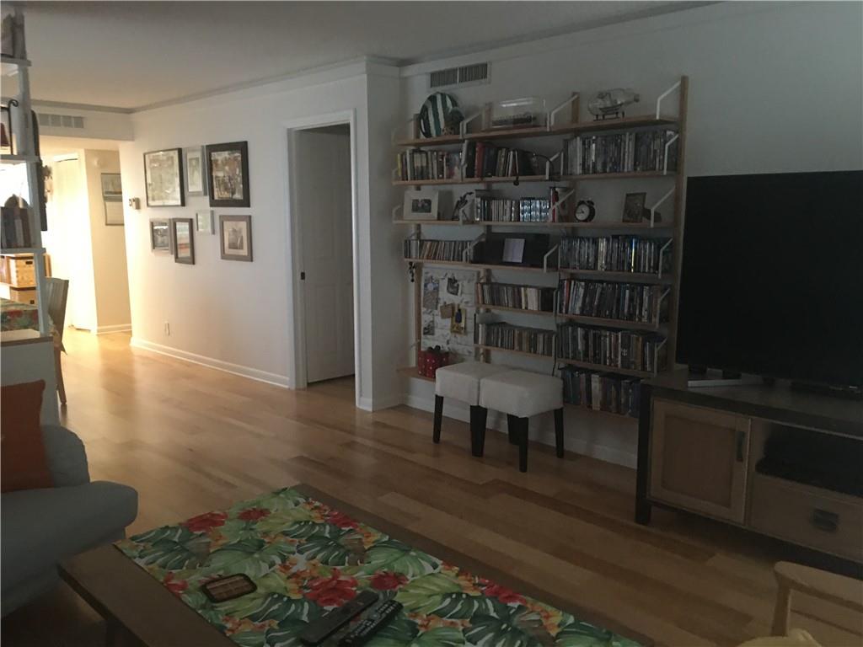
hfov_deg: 61.7
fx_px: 723
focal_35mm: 29
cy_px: 324
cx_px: 432
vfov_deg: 48.2
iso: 100
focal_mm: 4.15
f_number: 2.2
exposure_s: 1/10
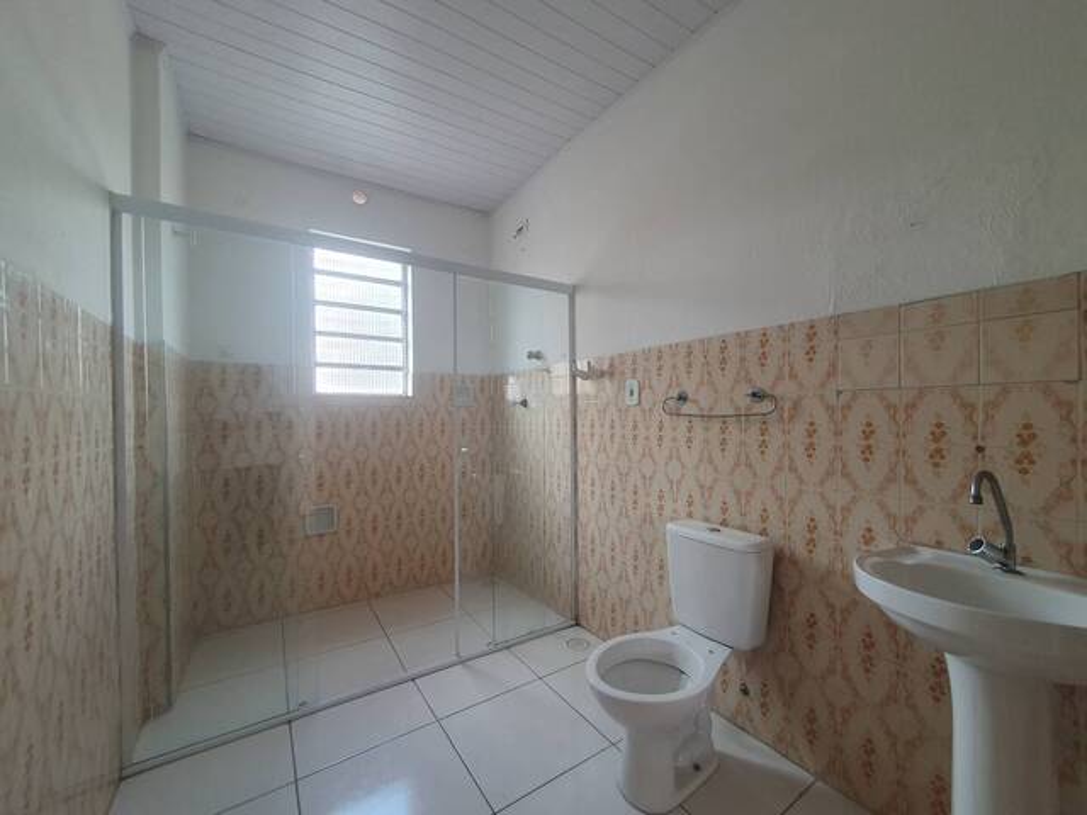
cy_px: 408
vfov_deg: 89.9
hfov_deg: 106.2
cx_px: 544
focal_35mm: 13
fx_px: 408
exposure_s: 1/60
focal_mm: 1.8
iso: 80
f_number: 2.2
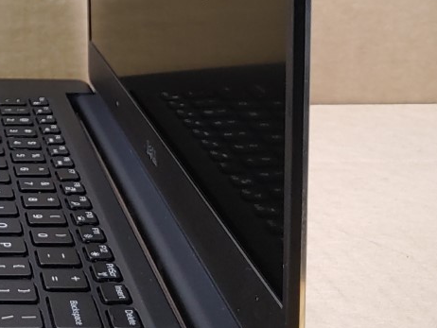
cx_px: -86
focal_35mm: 81
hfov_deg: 22.3
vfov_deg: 17.7
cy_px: -12
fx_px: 1023
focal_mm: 4.36
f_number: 1.8
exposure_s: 1/120
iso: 100
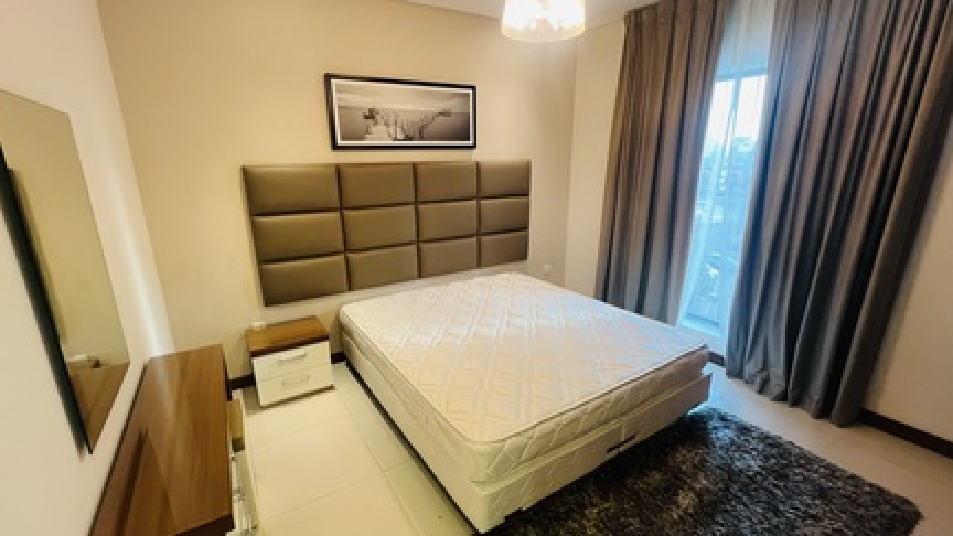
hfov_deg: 103.0
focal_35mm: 15
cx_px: 460
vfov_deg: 70.5
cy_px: 270
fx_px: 379
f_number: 1.8
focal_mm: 1.57
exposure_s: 1/50
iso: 160
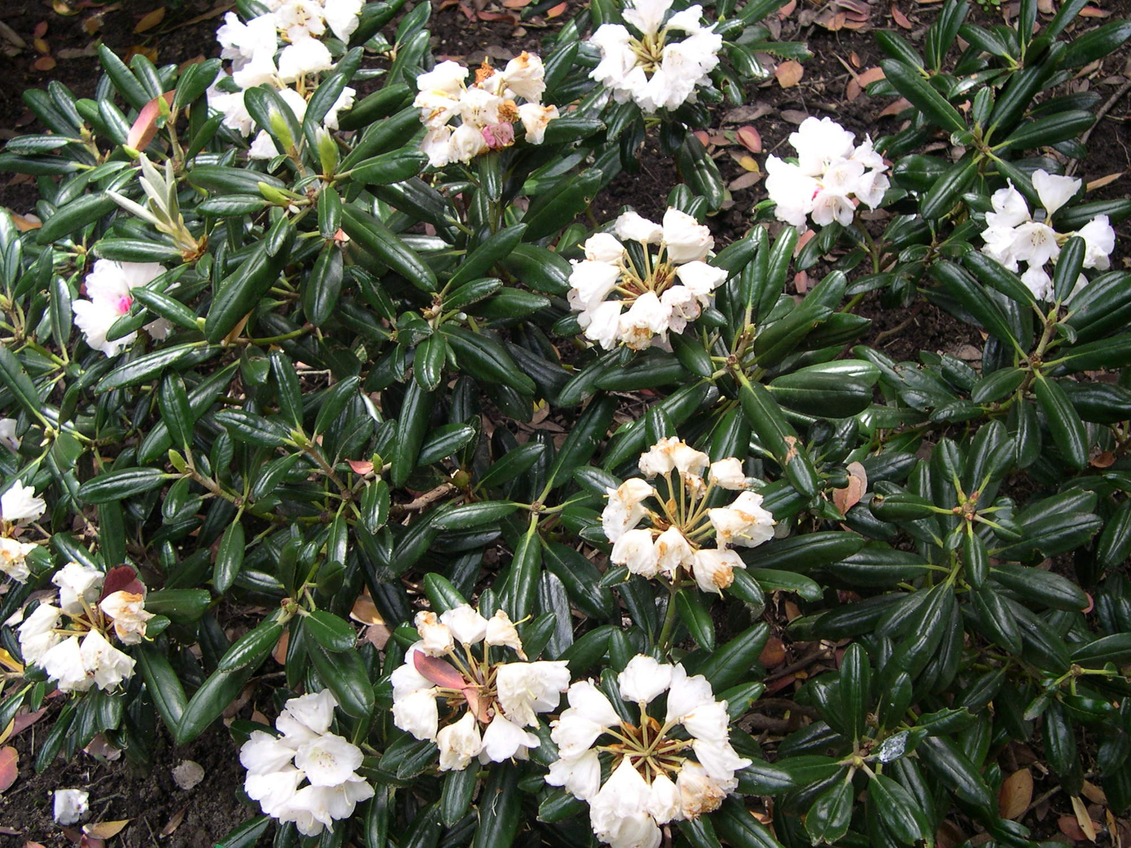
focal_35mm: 38
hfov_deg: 49.0
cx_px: 566
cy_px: 424
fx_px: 1242
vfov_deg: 37.7
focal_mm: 8
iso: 100
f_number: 2.8
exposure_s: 1/86
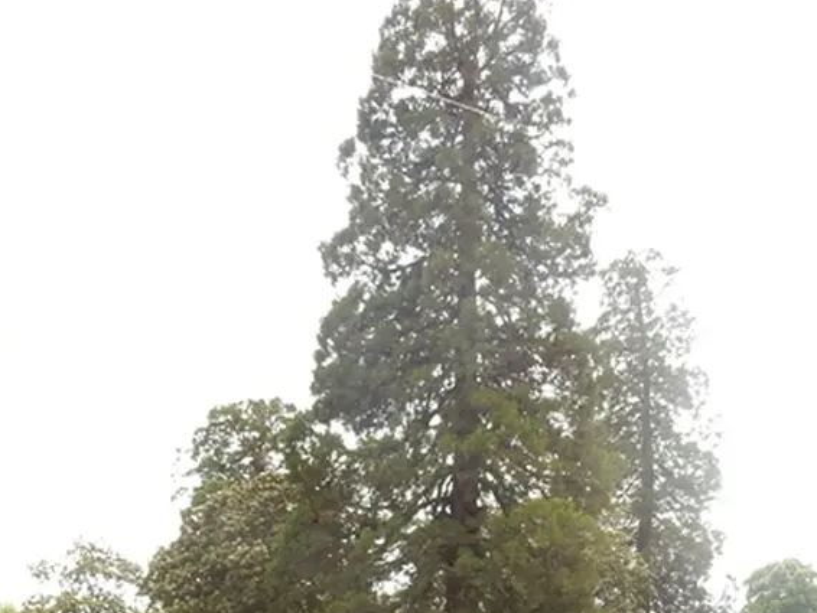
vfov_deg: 26.2
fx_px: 1251
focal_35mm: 53
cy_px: 609
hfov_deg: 36.2
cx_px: 424
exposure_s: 1/160
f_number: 4.8
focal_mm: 4.5
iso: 125
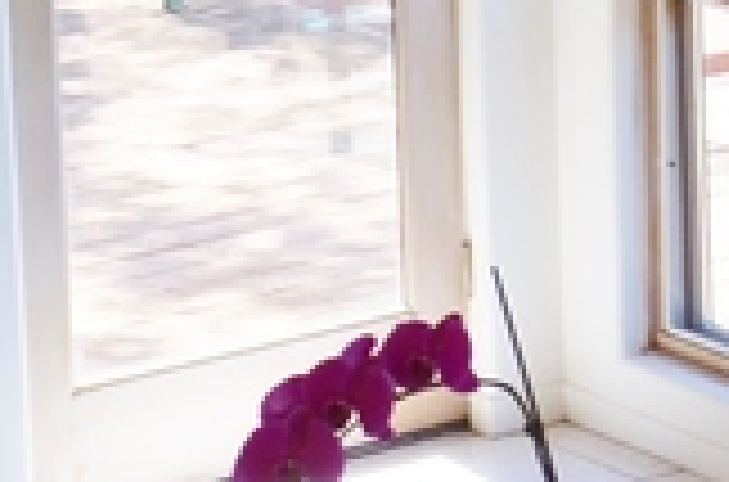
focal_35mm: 242
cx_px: 925
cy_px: -239
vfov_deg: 5.6
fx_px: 4886
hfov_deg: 8.4
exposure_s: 1/125
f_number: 5.6
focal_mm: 24
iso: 220
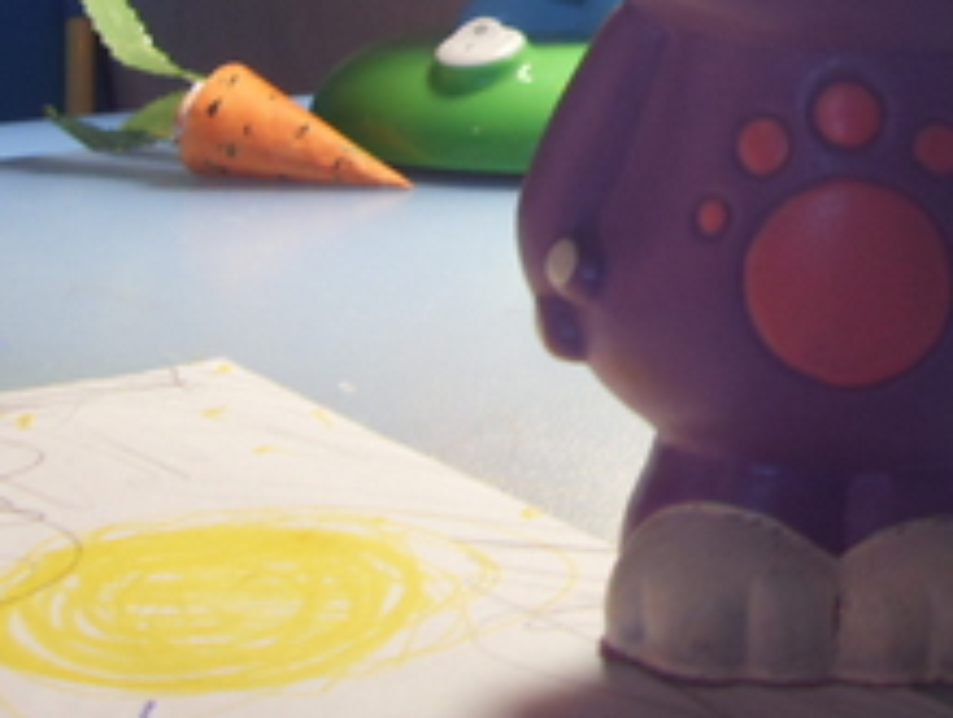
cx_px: 718
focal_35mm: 80
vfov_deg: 18.1
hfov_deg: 24.1
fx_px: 2206
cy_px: 13
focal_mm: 6.6
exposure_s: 1/45
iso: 200
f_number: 3.5
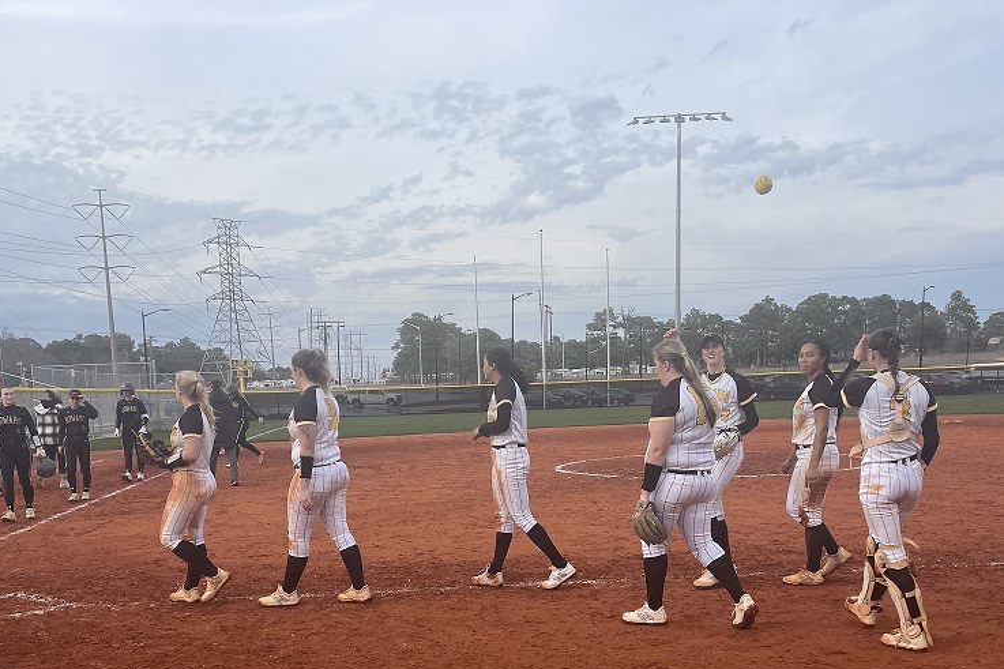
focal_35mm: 37
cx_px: 490
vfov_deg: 34.7
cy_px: 545
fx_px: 1032
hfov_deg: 51.9
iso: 32
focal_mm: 4.2
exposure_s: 1/1618
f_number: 1.6
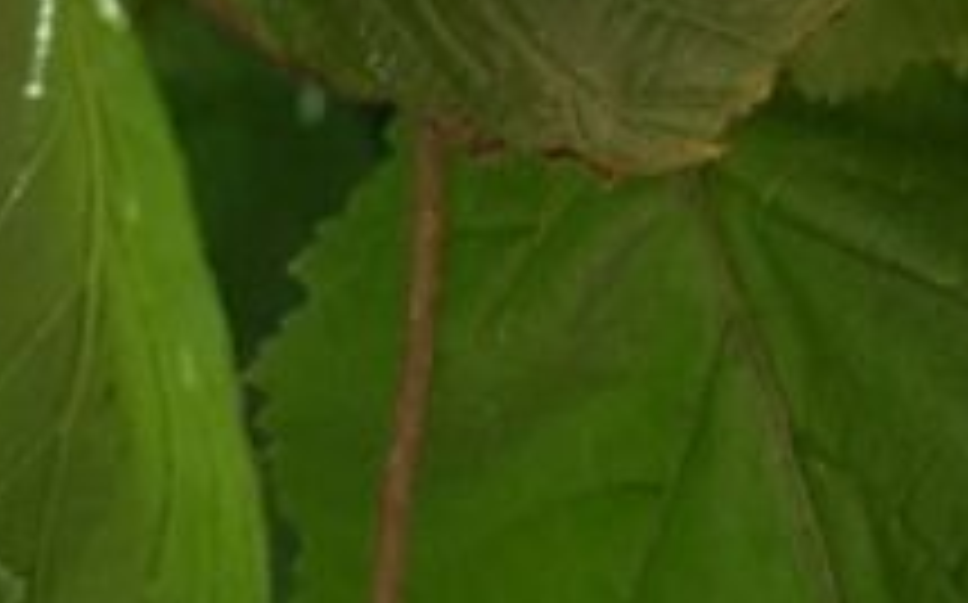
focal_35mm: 77
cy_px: -598
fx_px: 2030
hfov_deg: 26.0
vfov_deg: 14.2
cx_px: 869
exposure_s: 1/331
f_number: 1.8
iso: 25
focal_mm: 4.25
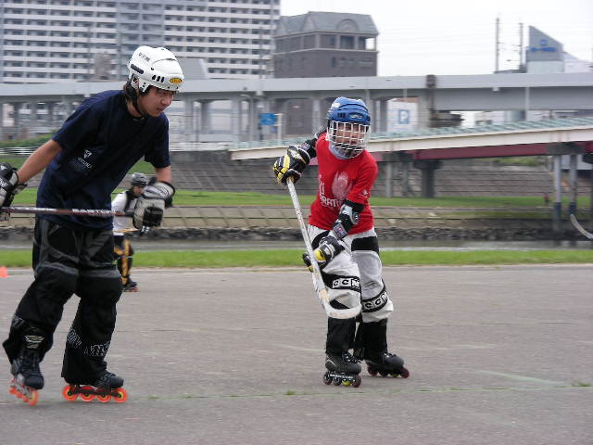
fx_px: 1936
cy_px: 222
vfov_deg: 13.1
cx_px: 296
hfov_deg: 17.4
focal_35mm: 113
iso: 50
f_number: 3.5
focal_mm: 18.9
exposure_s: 1/127
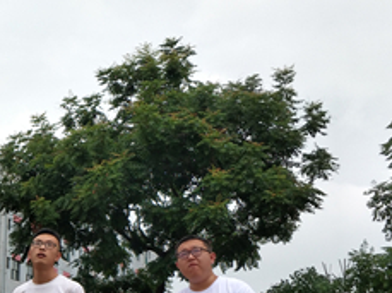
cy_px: 308
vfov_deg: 20.2
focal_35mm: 70
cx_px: -98
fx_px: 791
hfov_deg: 24.7
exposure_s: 1/259
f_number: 2
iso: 50
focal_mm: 4.42
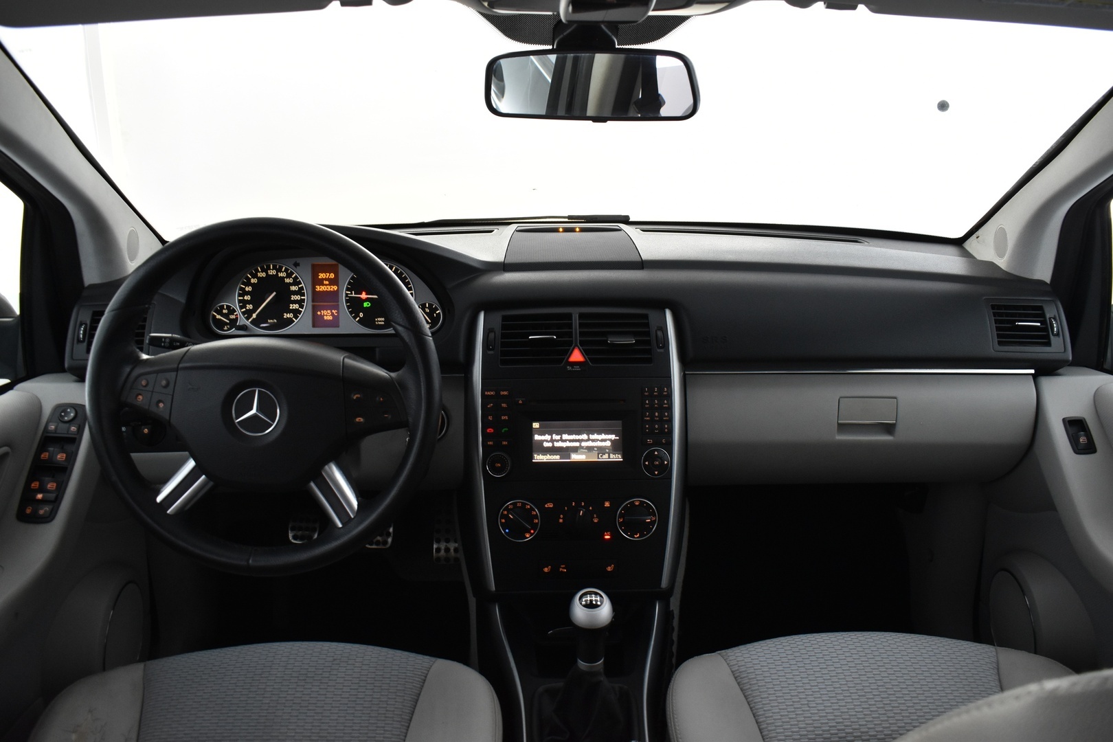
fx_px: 927
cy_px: 371
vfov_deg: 43.6
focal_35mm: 30
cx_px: 556
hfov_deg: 61.9
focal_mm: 20
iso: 1250
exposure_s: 1/13
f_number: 5.6
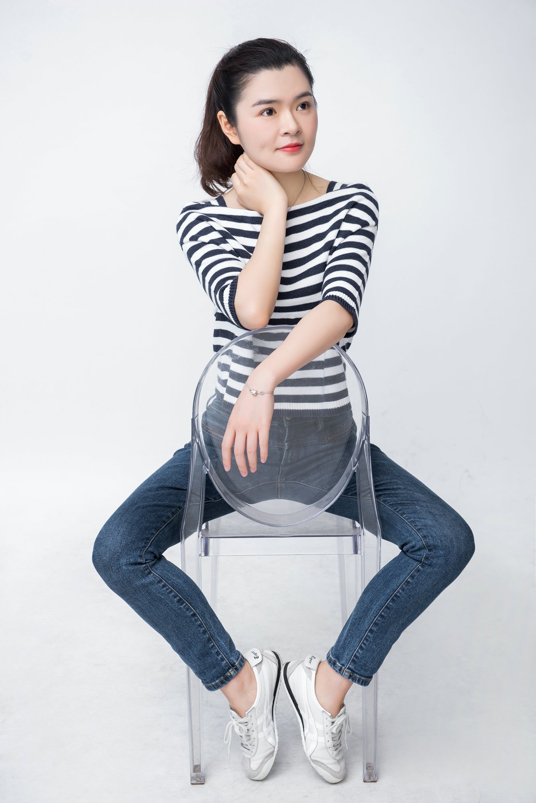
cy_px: 402
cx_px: 268
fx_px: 1383
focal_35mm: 62
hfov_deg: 21.9
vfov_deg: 32.4
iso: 125
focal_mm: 62
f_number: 4
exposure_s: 1/125
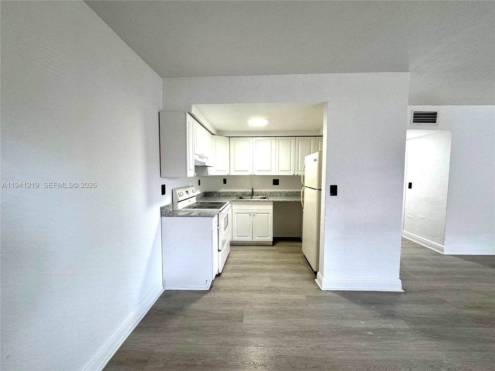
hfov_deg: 102.1
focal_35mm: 14
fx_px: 200
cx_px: 248
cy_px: 186
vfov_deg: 85.7
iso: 160
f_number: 2.2
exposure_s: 1/120
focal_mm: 2.22
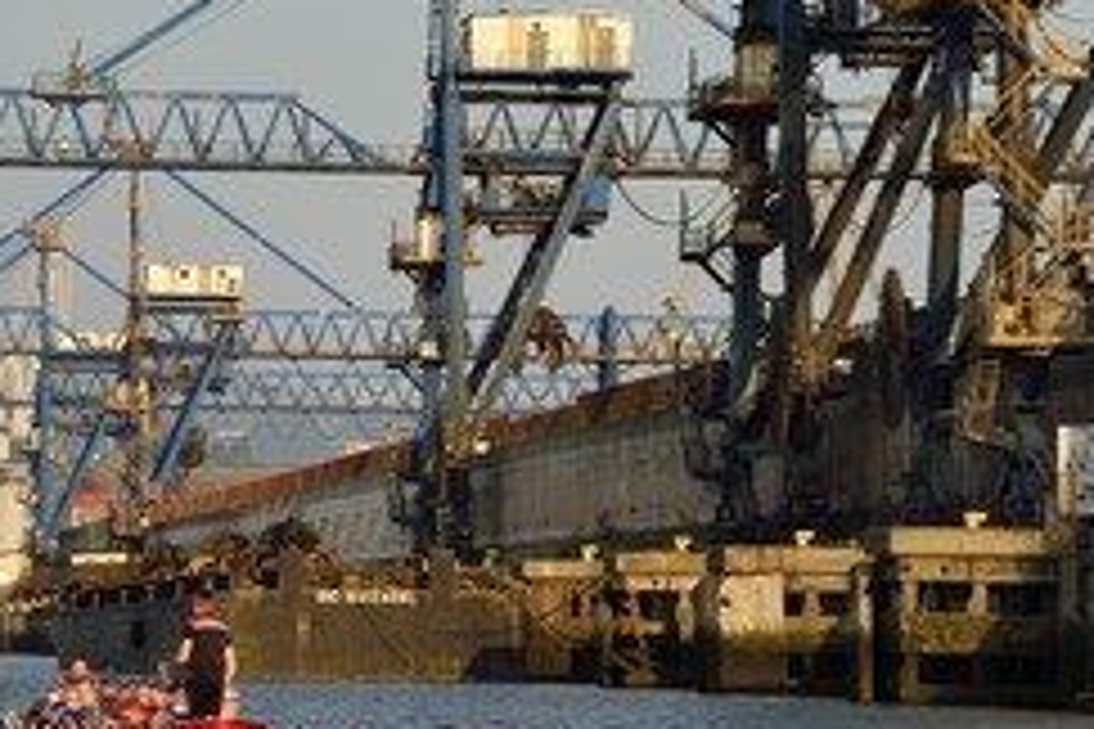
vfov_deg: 5.3
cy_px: 328
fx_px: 7870
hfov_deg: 7.9
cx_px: 279
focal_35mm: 259
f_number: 5.6
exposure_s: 1/800
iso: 200
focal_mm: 150
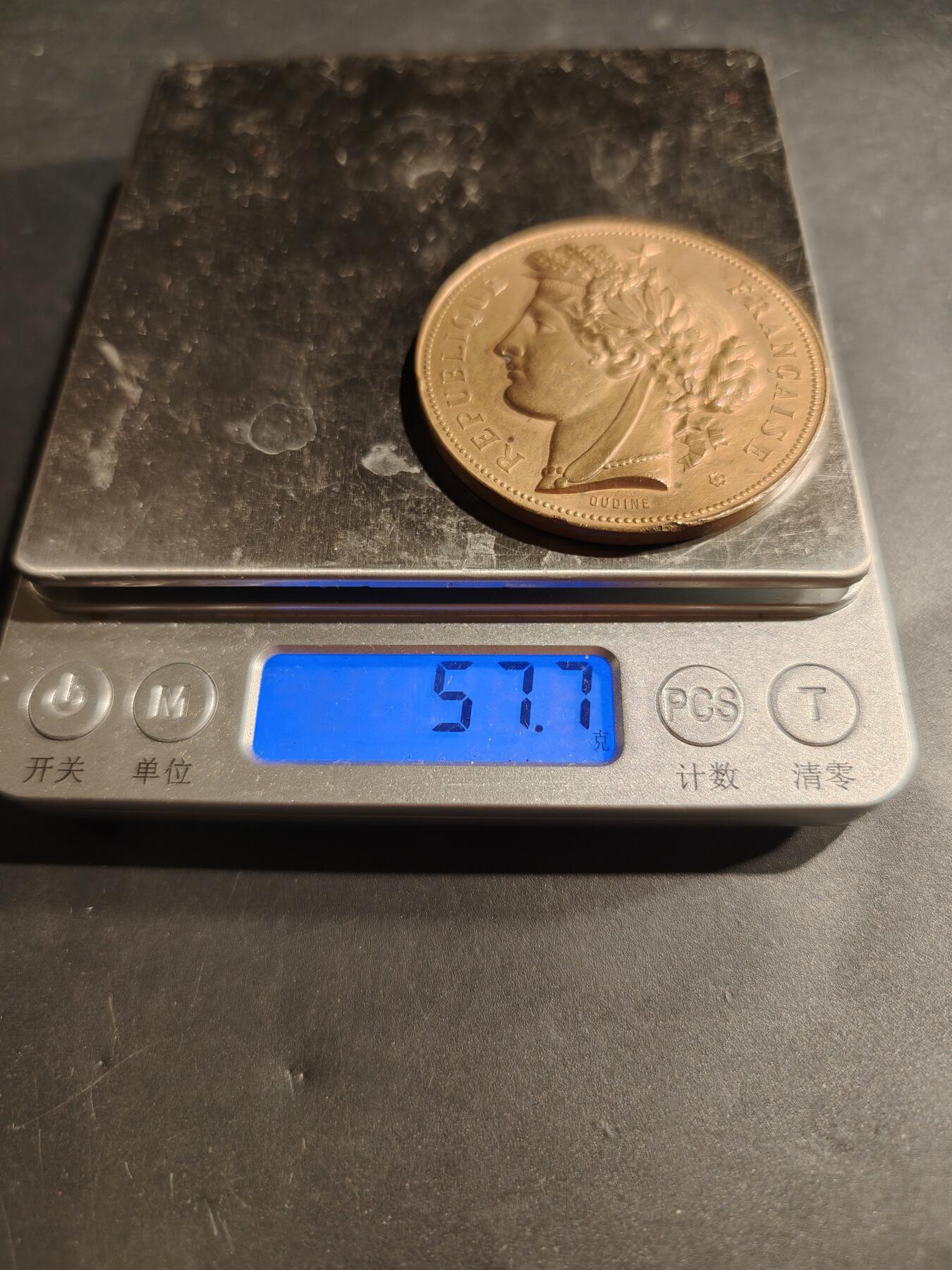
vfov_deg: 73.9
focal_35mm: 23
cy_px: 635
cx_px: 476
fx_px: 843
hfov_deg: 58.9
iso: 250
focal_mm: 6.06
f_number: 1.6
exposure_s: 1/196
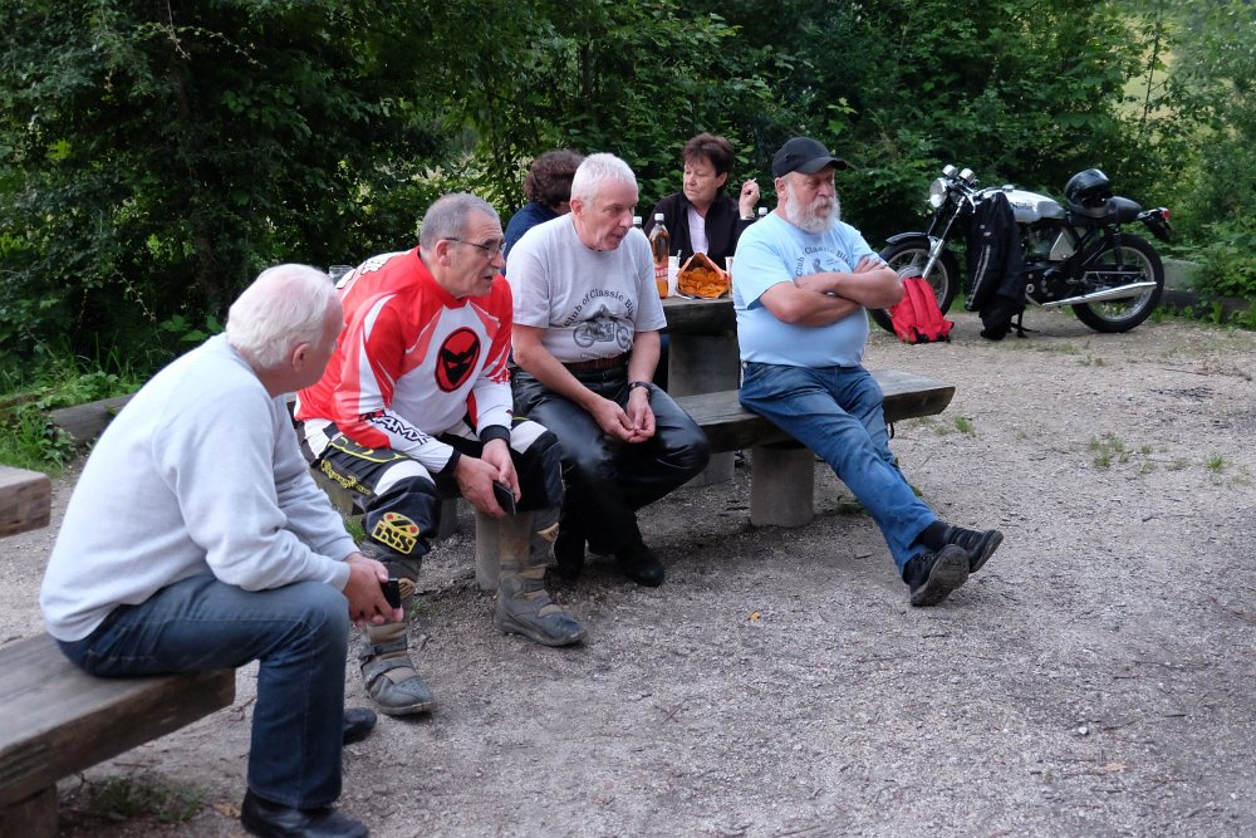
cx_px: 628
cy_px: 419
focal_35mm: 40
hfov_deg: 48.5
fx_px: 1396
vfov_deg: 33.4
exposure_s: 1/110
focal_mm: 26.6
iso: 4000
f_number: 4.2
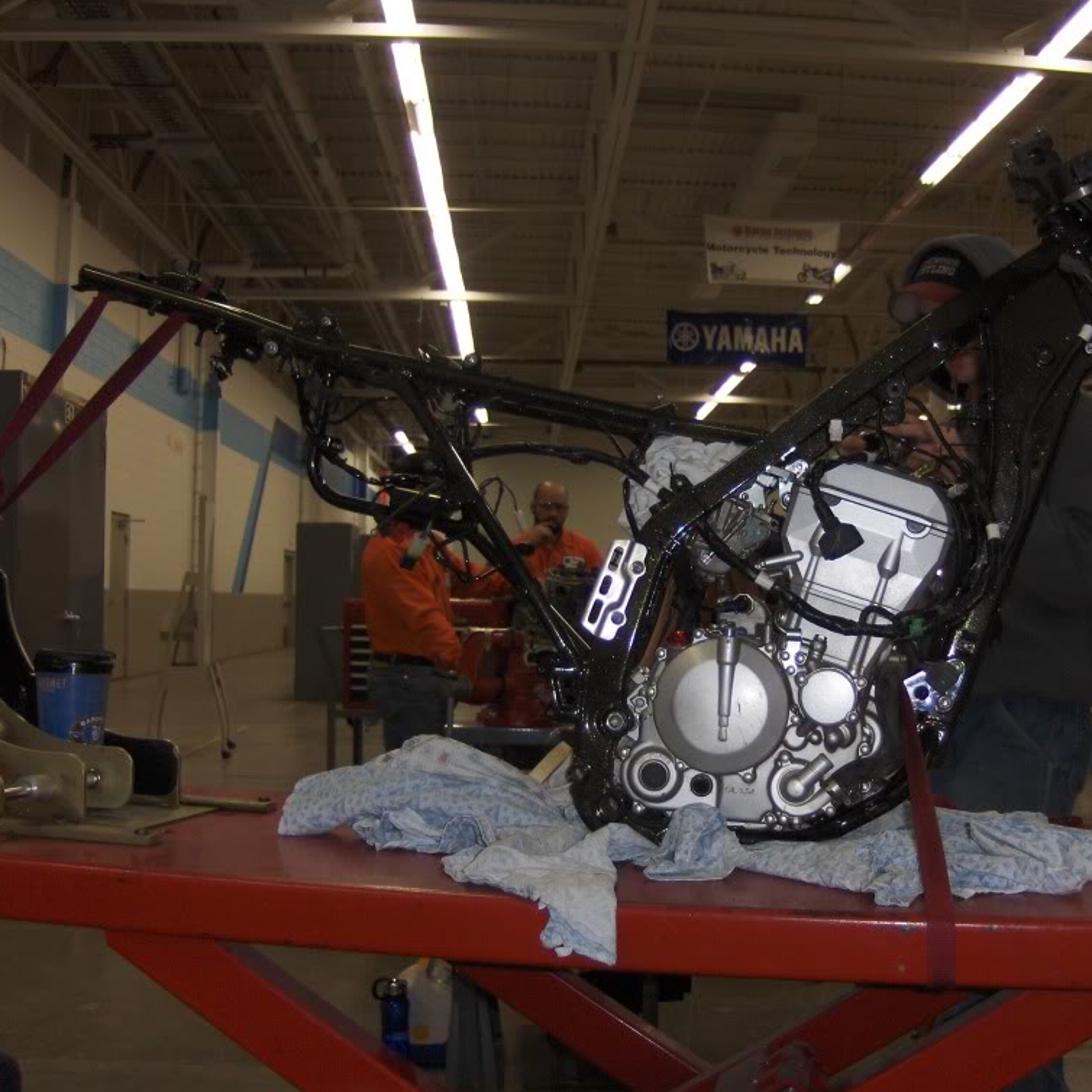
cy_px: 539
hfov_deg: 39.8
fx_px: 1499
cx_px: 678
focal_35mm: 42
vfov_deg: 40.0
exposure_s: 1/60
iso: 111
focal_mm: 7.5
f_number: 2.8
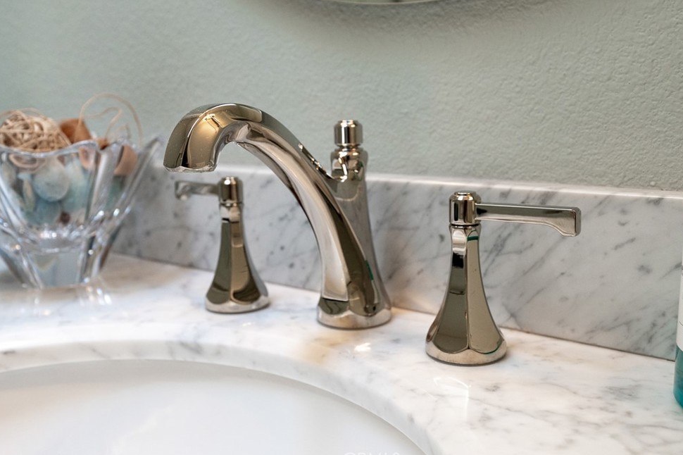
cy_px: 229
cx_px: 344
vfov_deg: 35.0
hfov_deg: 50.7
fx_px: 721
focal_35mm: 38
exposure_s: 1/200
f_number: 4
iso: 640
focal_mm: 24
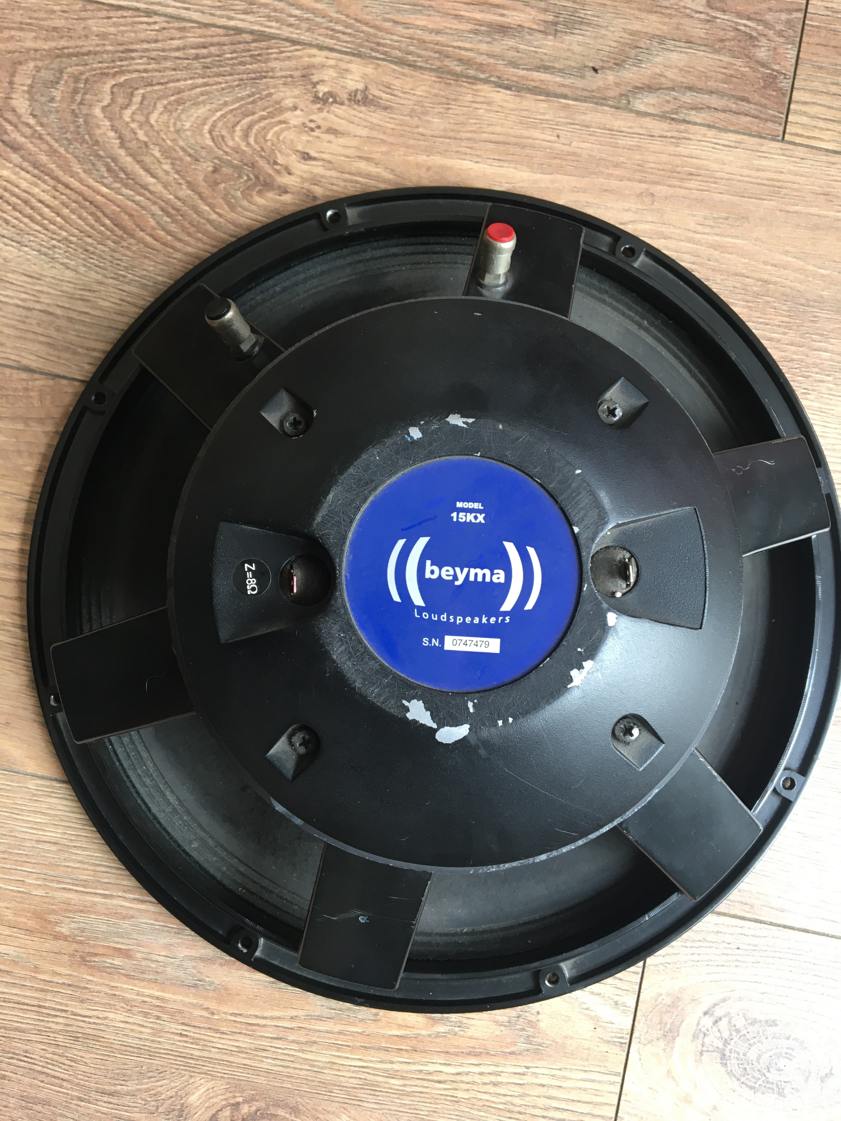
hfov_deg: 48.2
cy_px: 560
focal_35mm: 29
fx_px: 939
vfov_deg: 61.7
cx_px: 420
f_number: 2.2
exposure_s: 1/33
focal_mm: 4.15
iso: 64
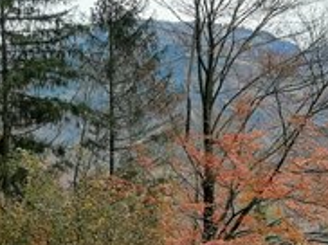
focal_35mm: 84
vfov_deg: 17.5
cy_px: 173
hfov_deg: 22.5
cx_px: 3
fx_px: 795
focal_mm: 3.83
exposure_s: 1/105
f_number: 2.2
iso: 50
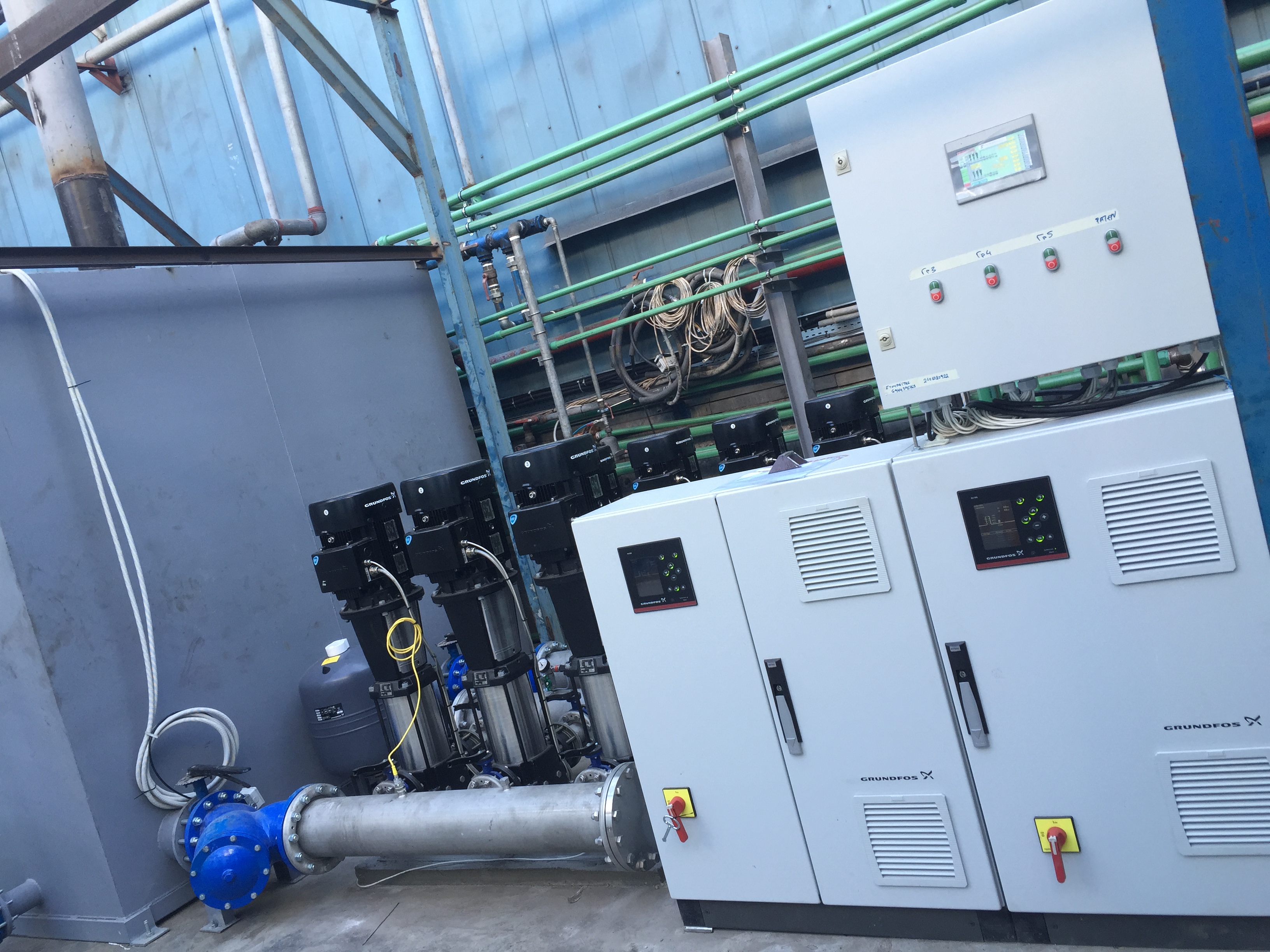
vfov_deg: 48.2
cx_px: 635
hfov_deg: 61.7
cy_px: 476
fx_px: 1064
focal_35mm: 29
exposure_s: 1/60
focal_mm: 4.15
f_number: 2.2
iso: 40
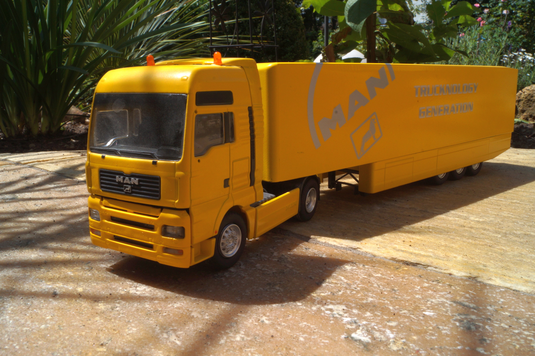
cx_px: 268
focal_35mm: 30
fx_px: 446
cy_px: 178
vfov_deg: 43.6
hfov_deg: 62.0
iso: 160
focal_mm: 20
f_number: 22
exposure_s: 1/60
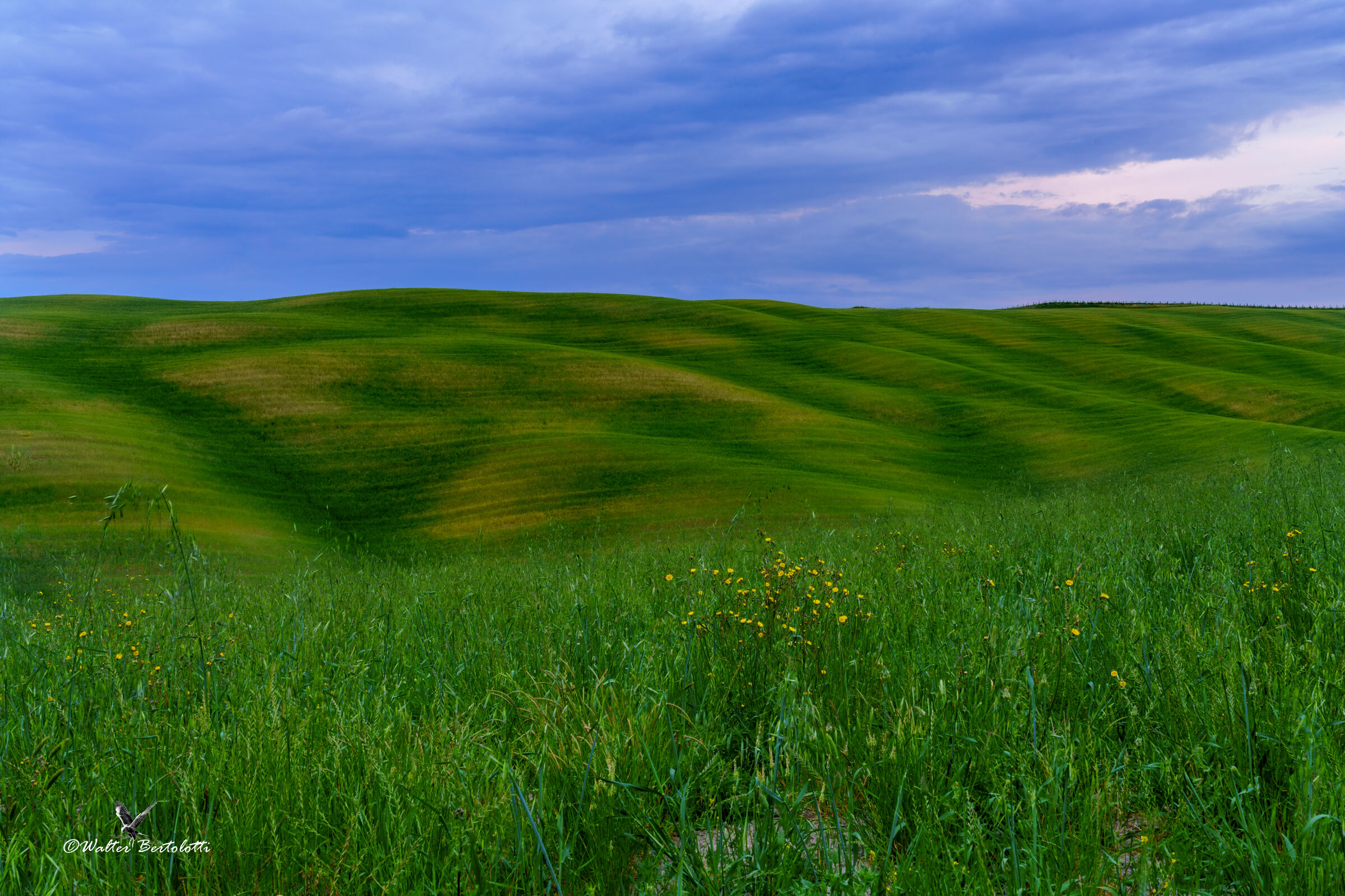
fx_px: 1532
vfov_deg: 32.6
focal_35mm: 41
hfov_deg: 47.4
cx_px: 672
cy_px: 448
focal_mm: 41
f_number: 16
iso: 100
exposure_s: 1/8
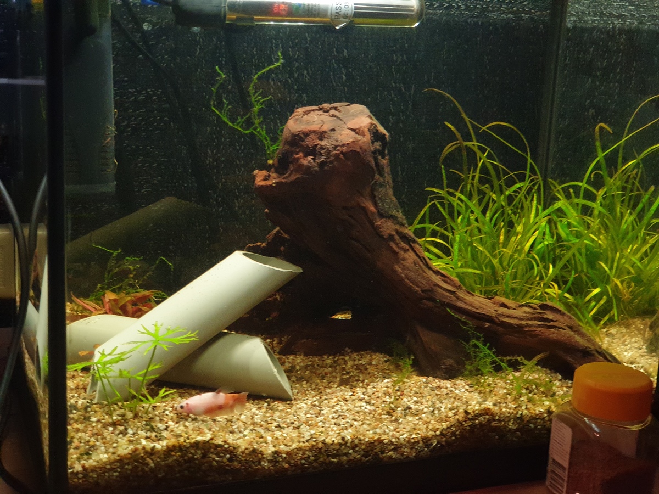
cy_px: 247
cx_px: 330
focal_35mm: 52
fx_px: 990
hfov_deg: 36.8
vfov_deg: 28.0
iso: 160
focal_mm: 6
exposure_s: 1/20
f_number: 2.4
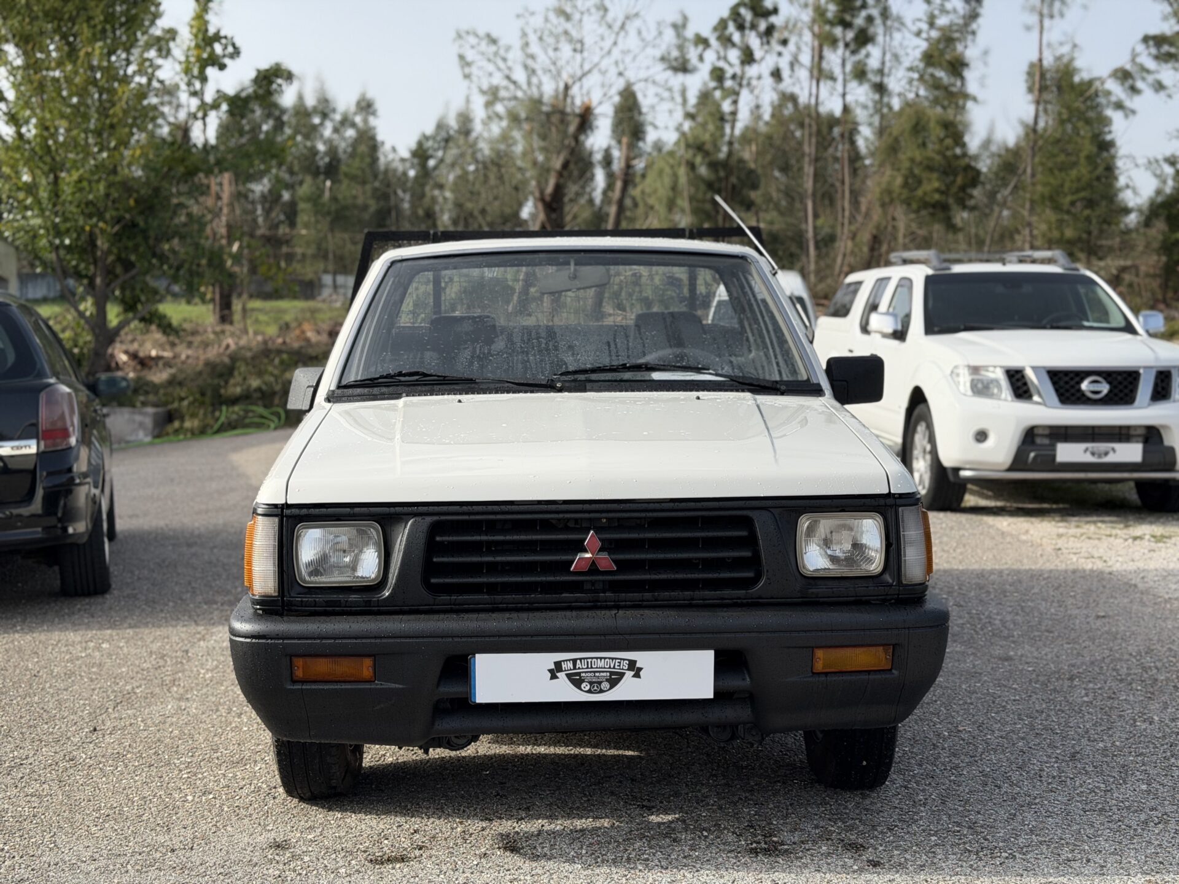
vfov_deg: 30.3
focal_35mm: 48
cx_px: 590
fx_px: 1635
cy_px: 442
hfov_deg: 39.7
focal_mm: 6.76
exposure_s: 1/3226
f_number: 1.78
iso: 64
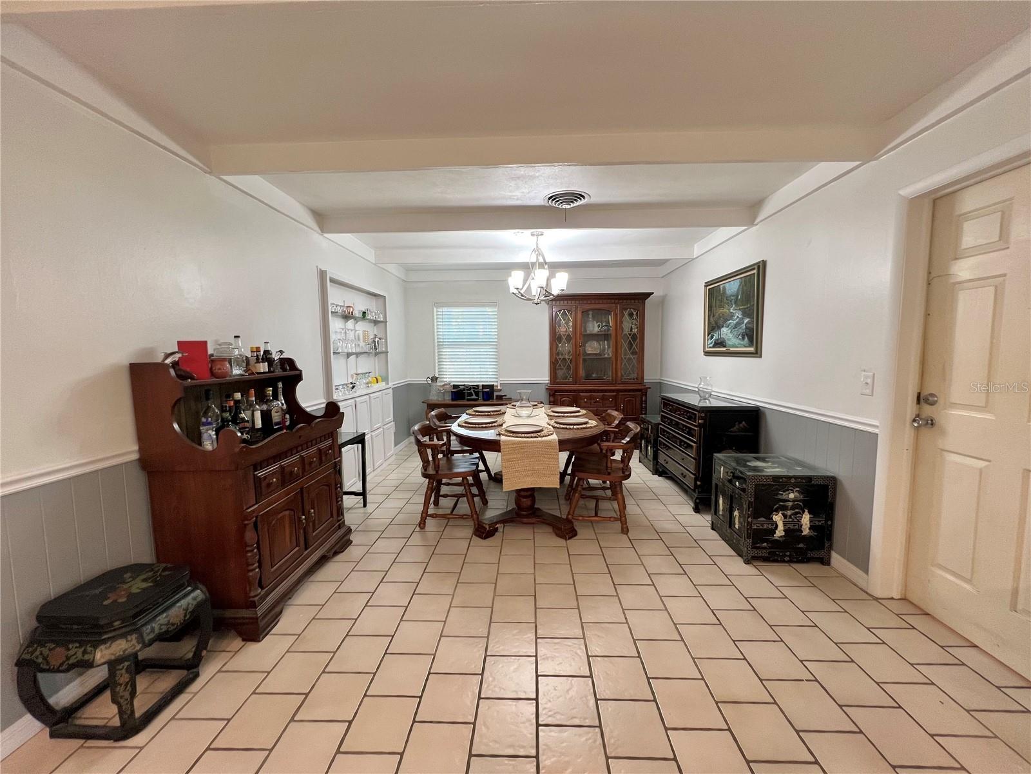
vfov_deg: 89.9
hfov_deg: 106.2
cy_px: 387
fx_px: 387
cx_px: 516
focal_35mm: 13
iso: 125
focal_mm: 1.57
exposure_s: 1/60
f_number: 1.8
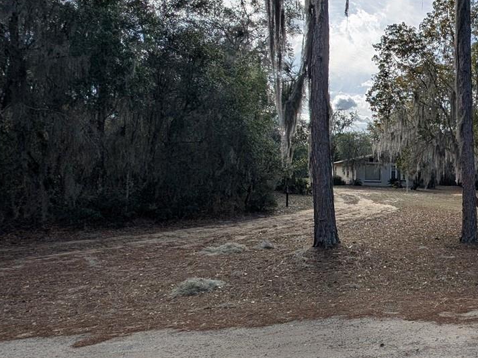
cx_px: 446
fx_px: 373
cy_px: 179
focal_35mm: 27
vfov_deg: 51.3
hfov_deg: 55.0
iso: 43
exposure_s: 1/4237
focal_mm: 2.23
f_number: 1.95
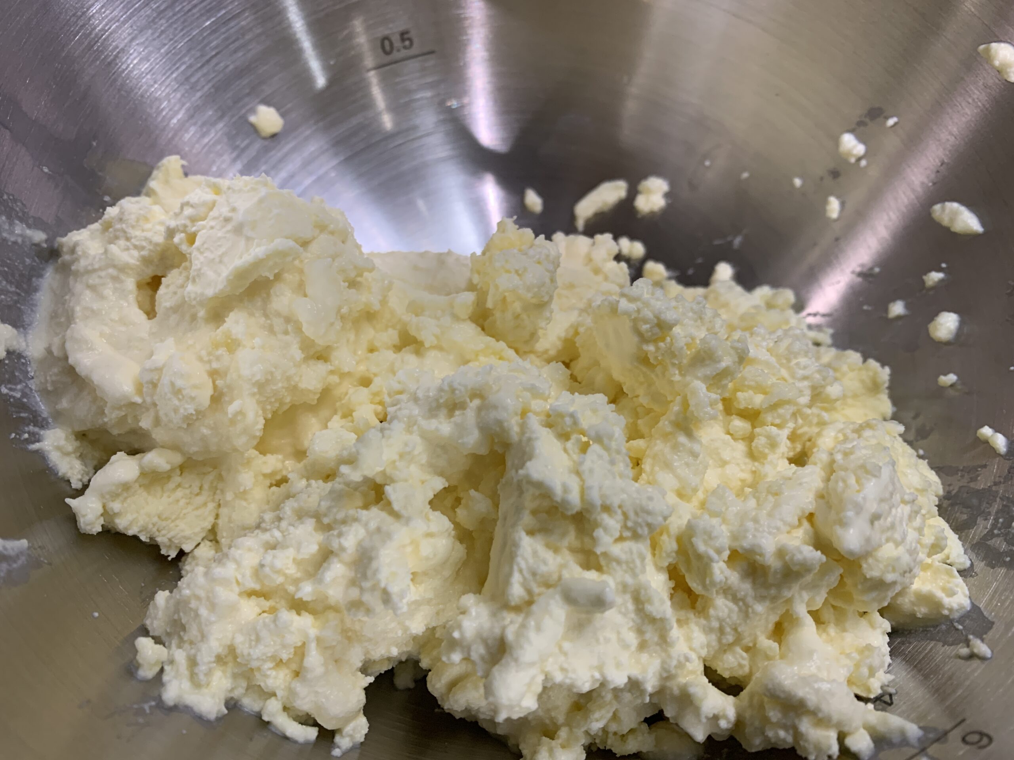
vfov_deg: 53.1
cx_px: 507
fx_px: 762
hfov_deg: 67.3
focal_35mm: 26
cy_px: 380
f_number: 1.8
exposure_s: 1/50
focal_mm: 4.25
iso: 125
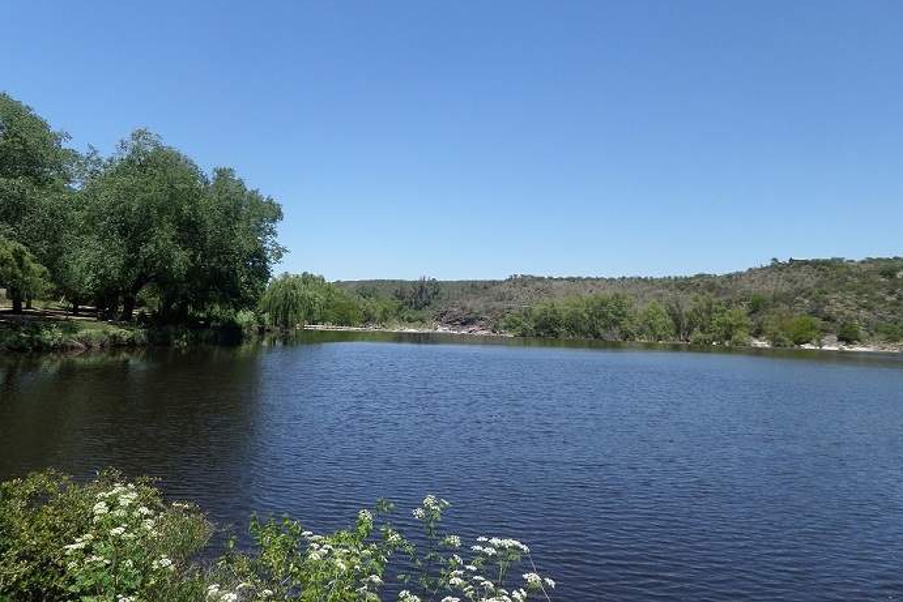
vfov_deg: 49.6
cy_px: 286
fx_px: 652
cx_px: 450
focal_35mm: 26
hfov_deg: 69.4
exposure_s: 1/1000
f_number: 3.1
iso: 80
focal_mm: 4.3
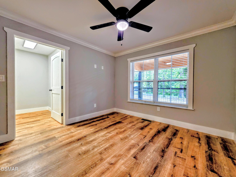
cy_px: 88
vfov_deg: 89.9
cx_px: 118
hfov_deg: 106.2
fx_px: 89
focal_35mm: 13
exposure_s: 1/60
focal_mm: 2.2
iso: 200
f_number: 1.9
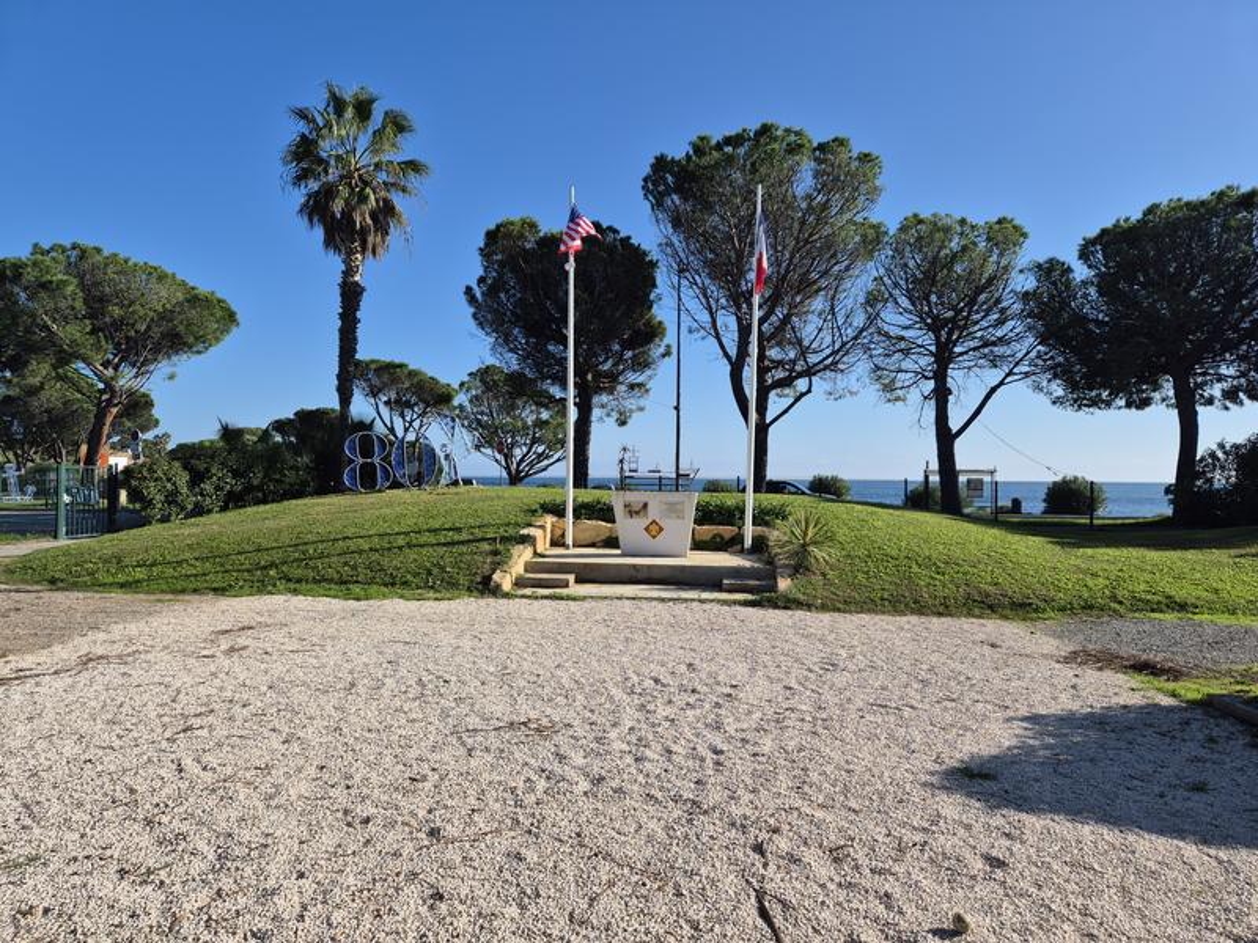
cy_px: 472
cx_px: 629
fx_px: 836
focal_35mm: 23
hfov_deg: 73.9
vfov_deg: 58.9
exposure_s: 1/2232
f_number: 1.8
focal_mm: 5.4
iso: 25
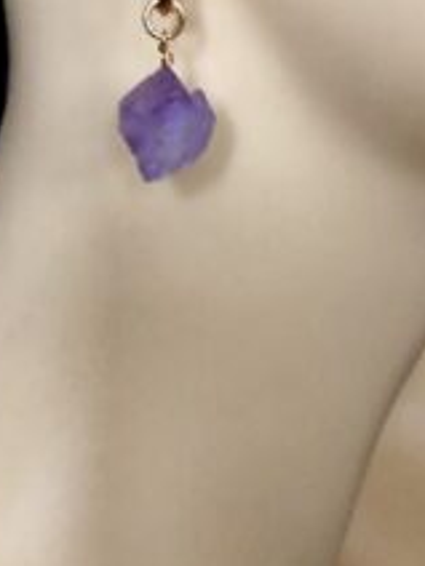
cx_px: 179
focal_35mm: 57
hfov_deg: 25.6
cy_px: 232
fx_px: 933
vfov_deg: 33.7
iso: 160
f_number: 1.8
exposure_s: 1/4
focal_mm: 3.99
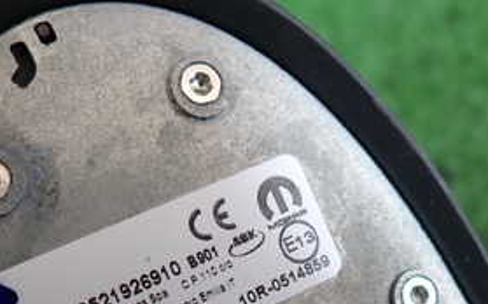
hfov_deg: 35.7
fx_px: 758
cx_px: 241
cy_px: 309
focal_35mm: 57
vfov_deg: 21.8
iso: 160
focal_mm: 4.5
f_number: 2
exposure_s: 1/60
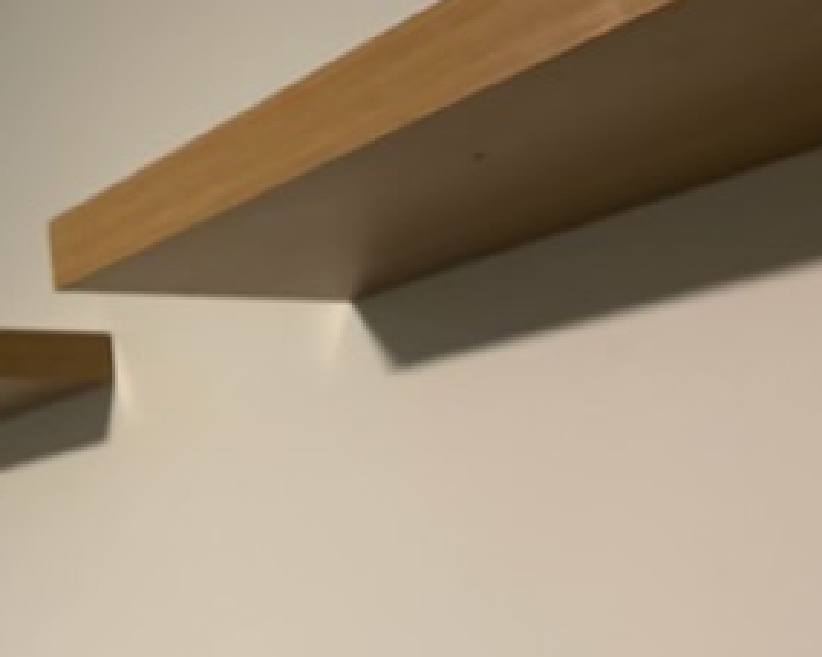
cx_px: 98
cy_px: 360
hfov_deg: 31.6
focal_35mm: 57
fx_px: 1387
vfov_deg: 26.7
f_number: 1.6
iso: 500
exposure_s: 1/40
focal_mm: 5.96
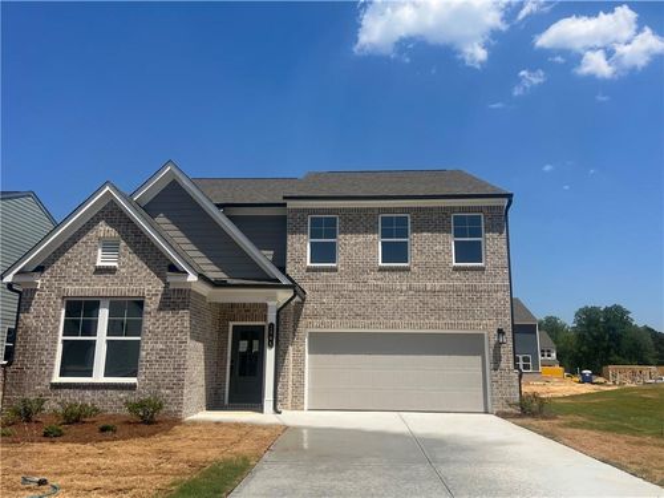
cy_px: 249
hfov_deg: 67.3
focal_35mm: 26
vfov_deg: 53.1
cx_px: 332
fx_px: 499
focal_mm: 5.7
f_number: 1.5
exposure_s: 1/6993
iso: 50
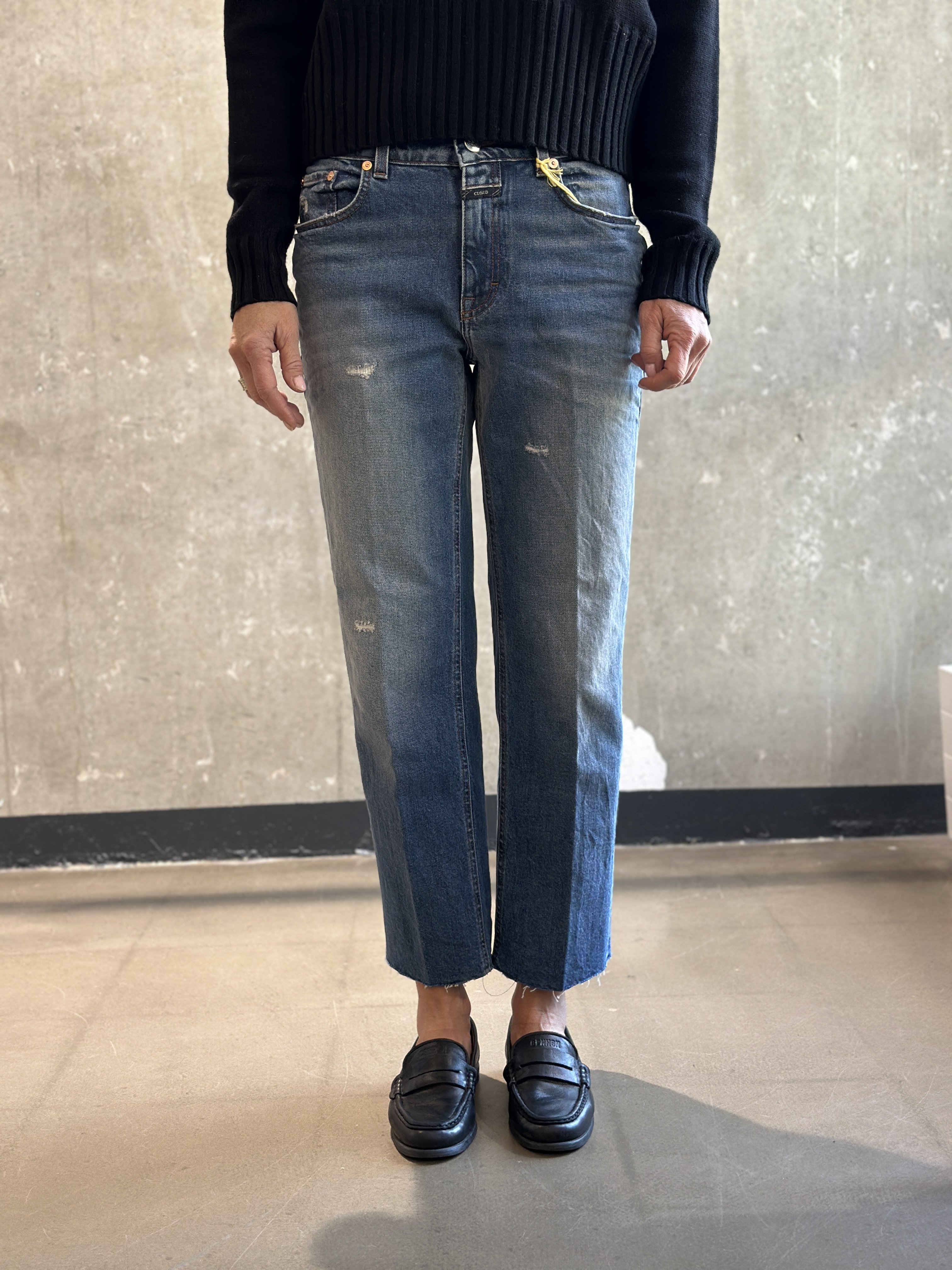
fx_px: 1760
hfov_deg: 30.3
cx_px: 476
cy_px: 635
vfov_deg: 39.7
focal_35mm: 48
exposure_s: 1/71
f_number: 1.78
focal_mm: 6.86
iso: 125
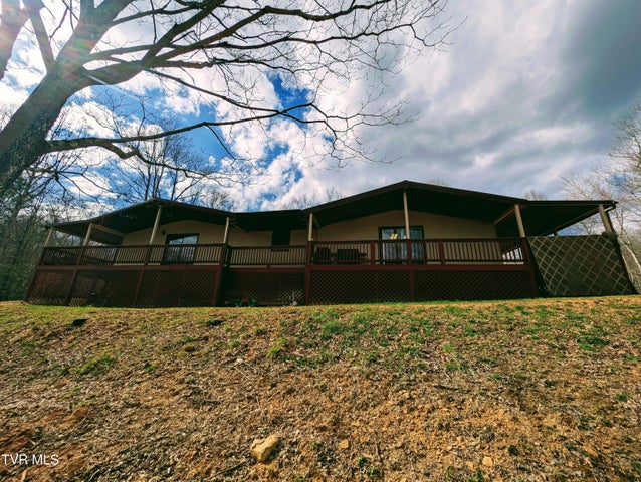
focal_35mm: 12
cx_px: 320
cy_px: 241
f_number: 1.95
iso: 38
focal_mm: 2.23
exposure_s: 1/5848
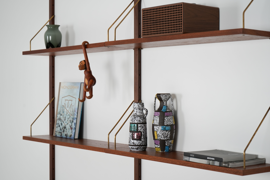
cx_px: 135
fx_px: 525
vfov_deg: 19.5
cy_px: 90
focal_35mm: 70
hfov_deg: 28.8
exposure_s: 1/25
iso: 500
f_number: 6.3
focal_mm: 70
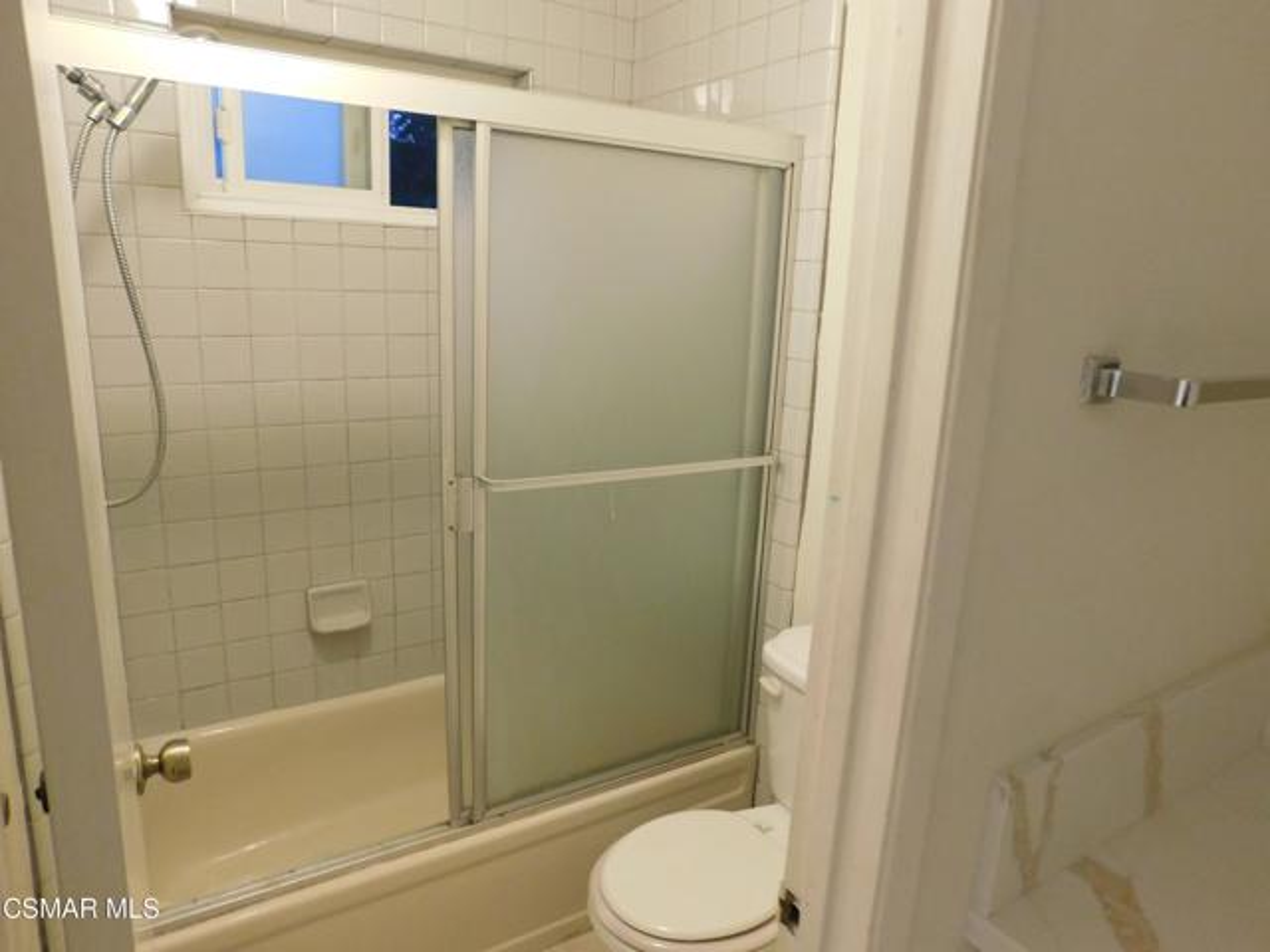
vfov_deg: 58.9
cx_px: 635
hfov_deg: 73.9
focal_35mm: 23
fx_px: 844
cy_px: 476
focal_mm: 4
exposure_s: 1/10
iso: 400
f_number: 3
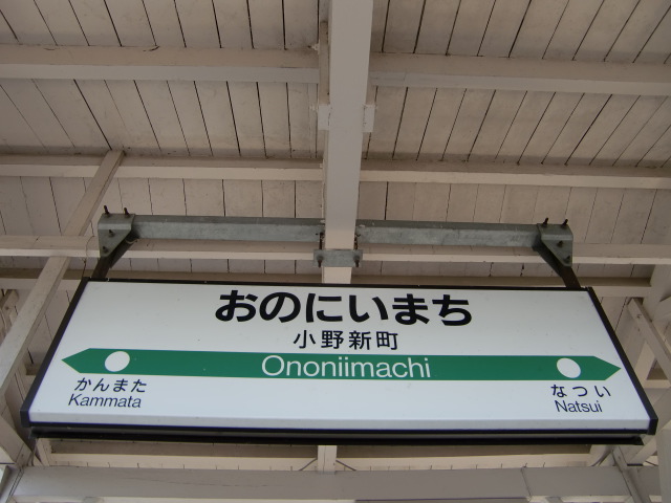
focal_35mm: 28
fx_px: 543
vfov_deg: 49.7
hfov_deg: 63.4
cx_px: 336
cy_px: 252
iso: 64
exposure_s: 1/250
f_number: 2.6
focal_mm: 4.9
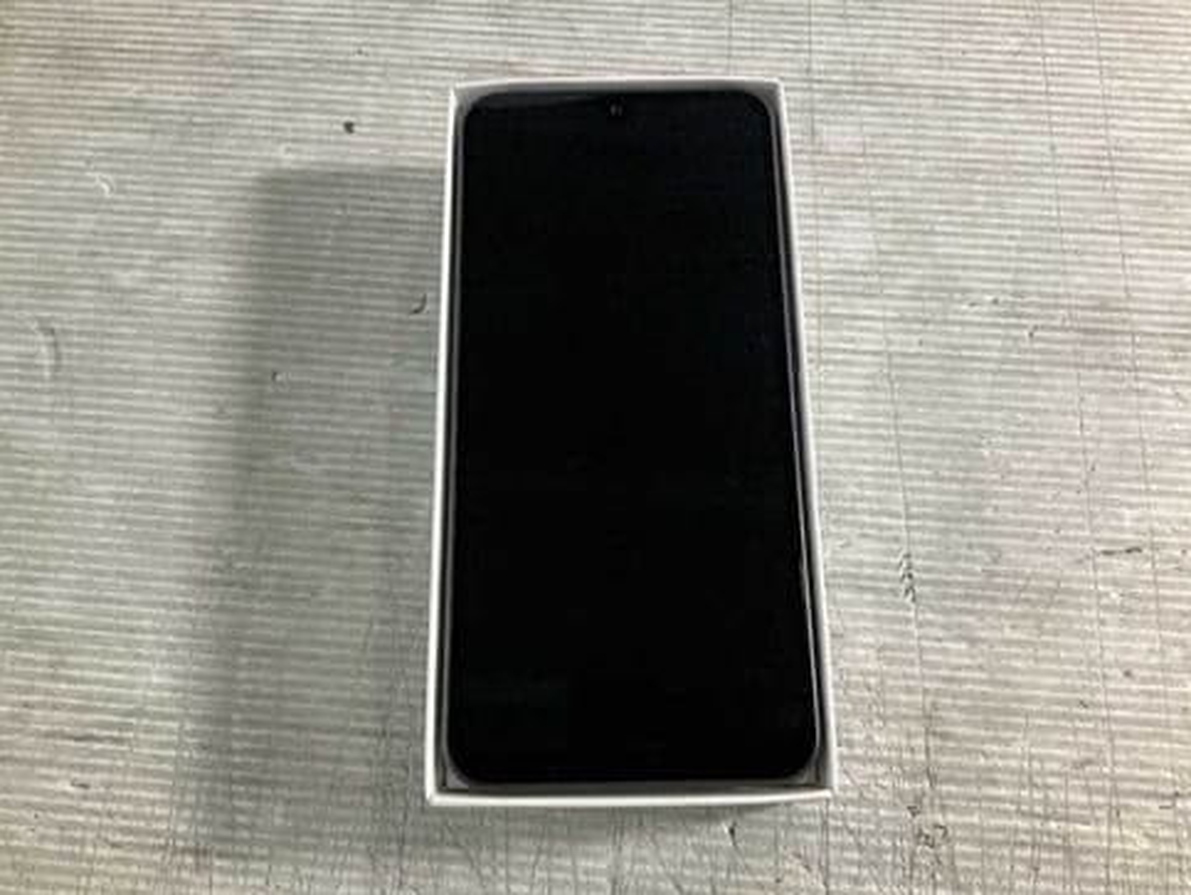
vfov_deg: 46.8
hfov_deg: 59.9
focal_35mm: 30
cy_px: 440
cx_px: 612
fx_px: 1033
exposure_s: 1/50
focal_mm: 3
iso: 64
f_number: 1.8
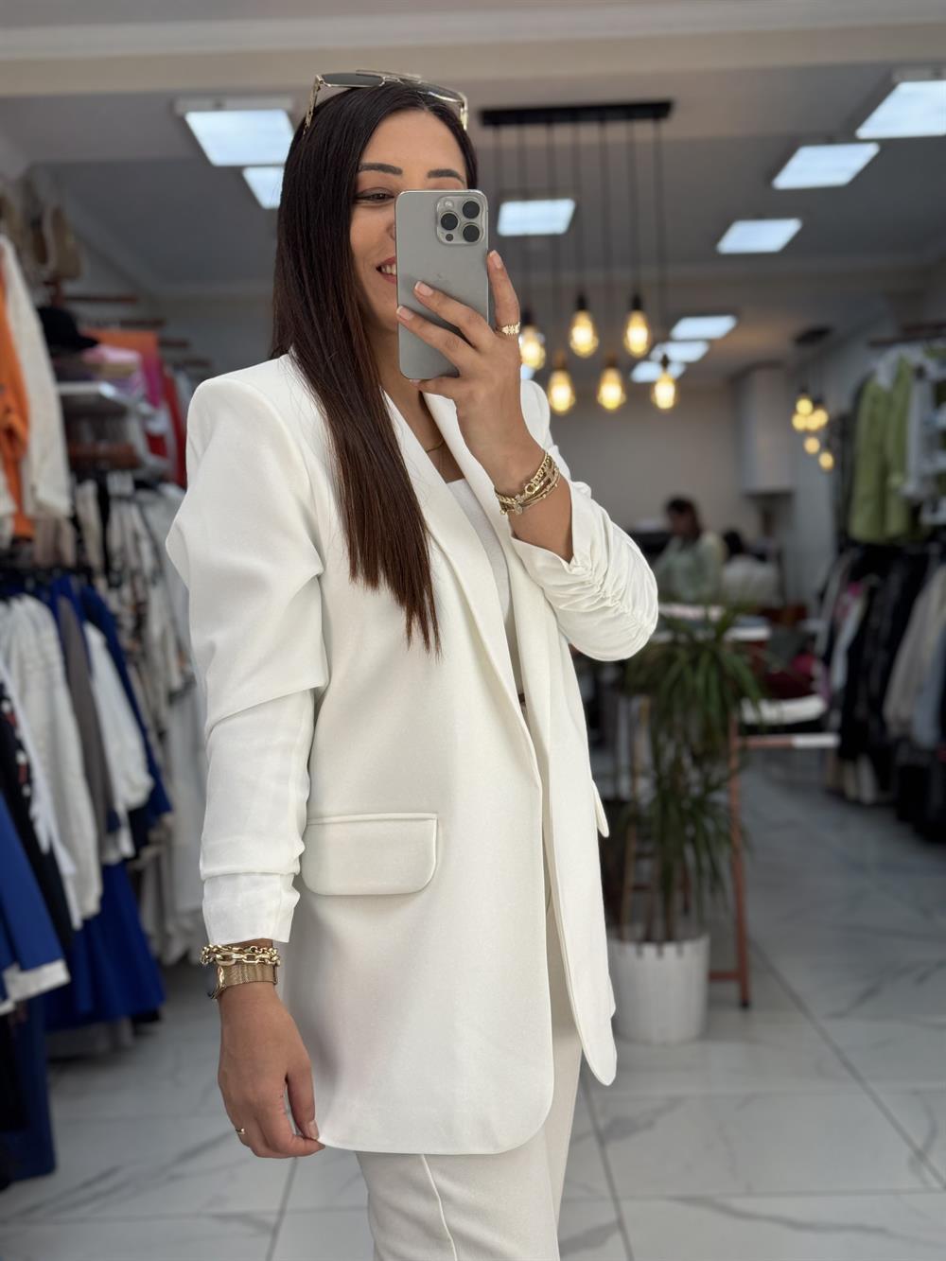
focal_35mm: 48
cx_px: 473
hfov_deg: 30.3
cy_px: 630
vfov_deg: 39.7
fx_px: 1749
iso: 64
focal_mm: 6.76
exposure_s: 1/180
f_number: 1.78
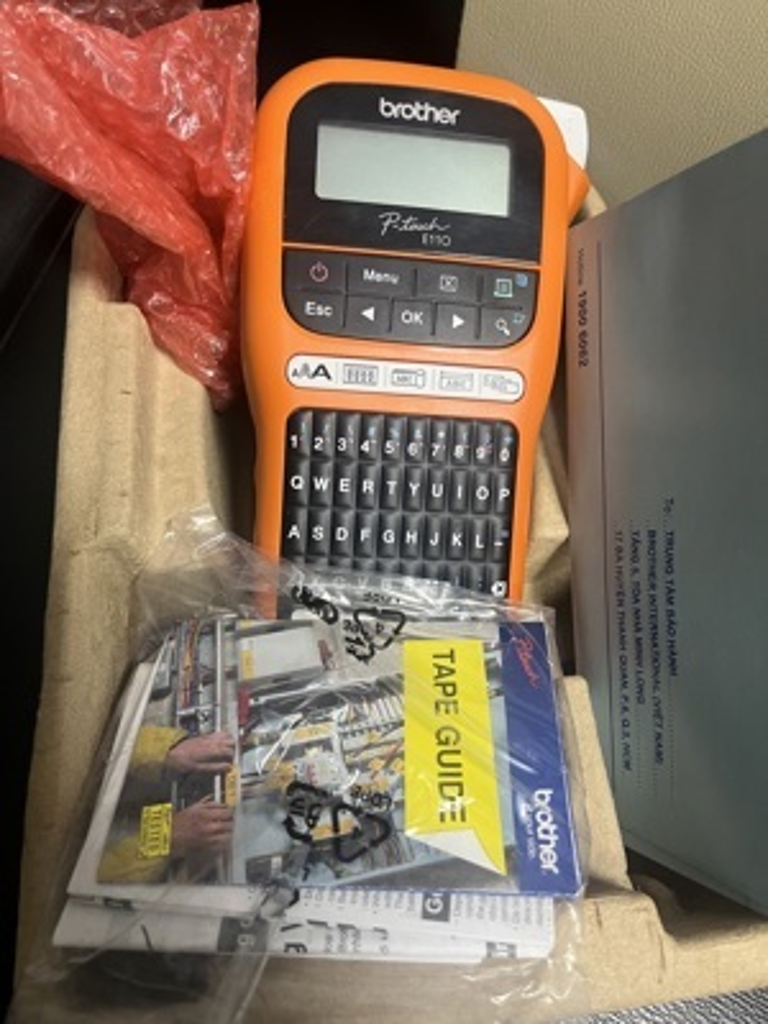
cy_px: 512
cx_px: 384
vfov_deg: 67.3
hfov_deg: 53.1
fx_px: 769
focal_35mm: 26
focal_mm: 5.1
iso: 200
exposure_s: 1/50
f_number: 1.6
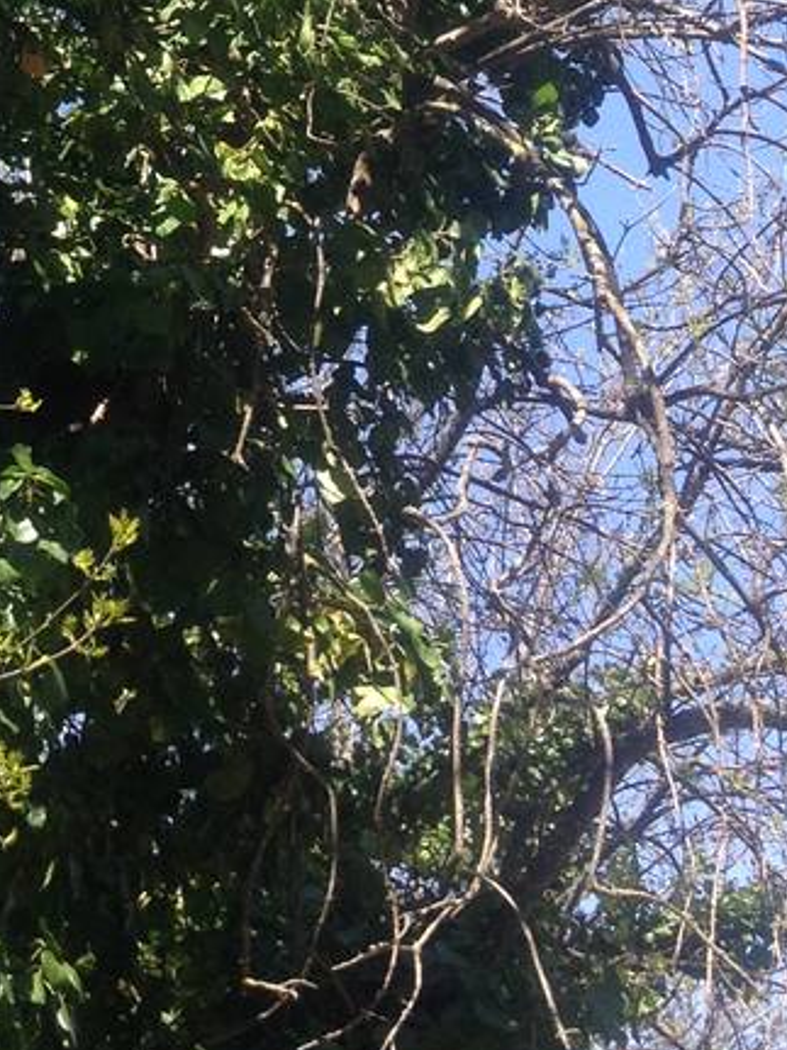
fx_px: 3548
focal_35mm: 117
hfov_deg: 12.3
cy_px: -317
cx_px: -173
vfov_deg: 16.0
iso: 50
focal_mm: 4.28
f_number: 2.4
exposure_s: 1/449
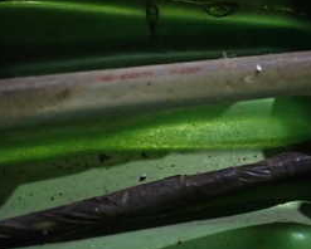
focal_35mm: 71
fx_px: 654
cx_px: 332
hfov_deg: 25.1
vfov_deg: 21.2
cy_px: 36
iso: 500
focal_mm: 5.4
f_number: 2.3
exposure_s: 1/30
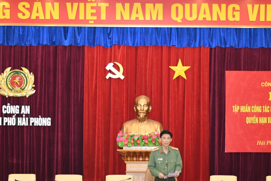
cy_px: 144
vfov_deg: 13.3
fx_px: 770
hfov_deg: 19.9
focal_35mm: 102
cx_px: 158
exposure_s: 1/200
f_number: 4
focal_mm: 27
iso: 2000
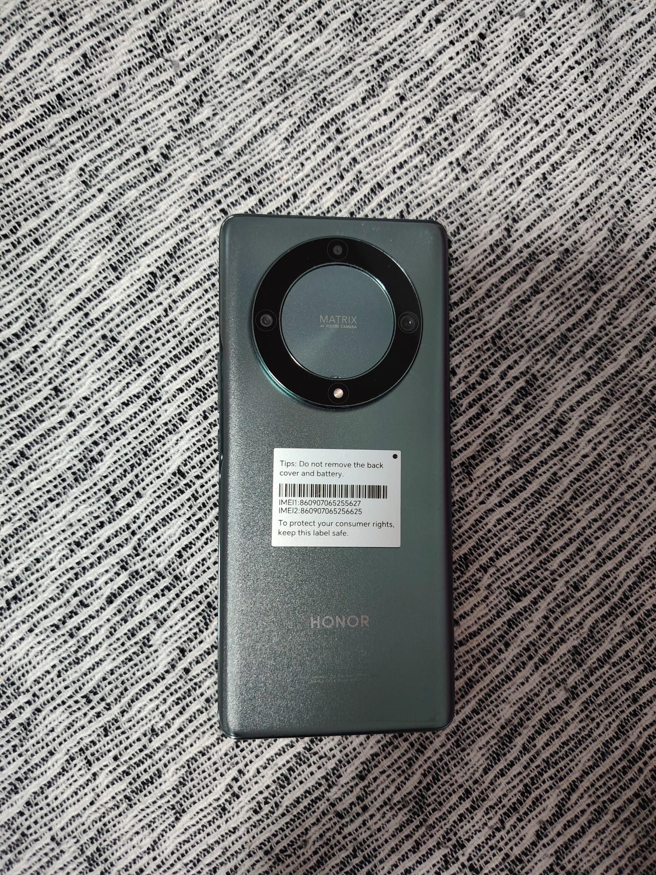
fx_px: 606
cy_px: 438
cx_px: 328
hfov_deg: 56.8
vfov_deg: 71.6
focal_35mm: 24
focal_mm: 5.25
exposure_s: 1/25
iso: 1225
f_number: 1.75
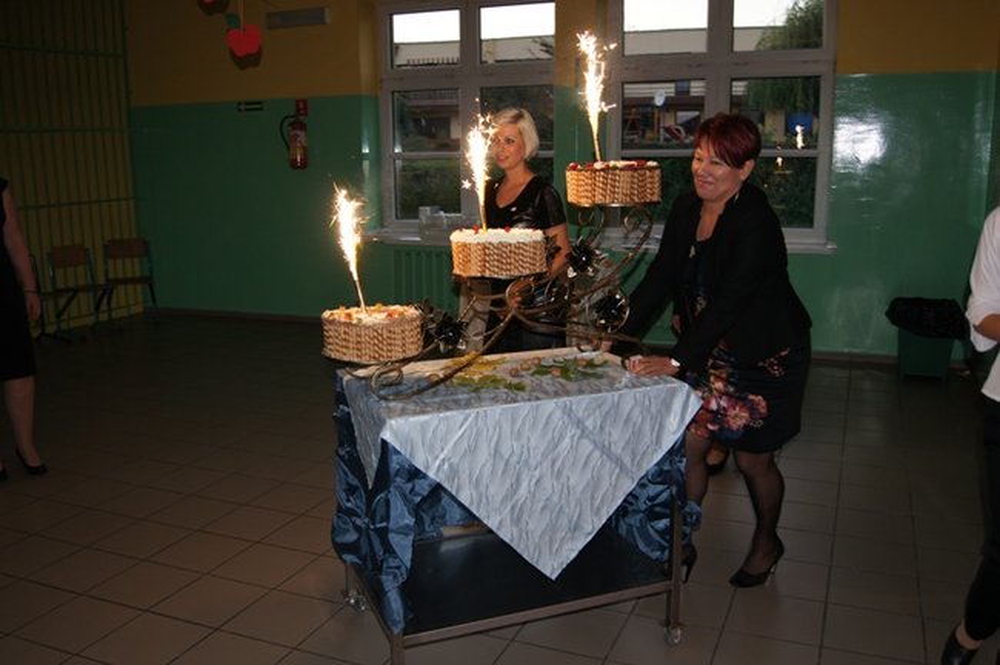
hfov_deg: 62.0
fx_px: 832
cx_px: 500
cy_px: 332
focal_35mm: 30
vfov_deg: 43.5
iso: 400
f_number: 4
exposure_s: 1/60
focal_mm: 20
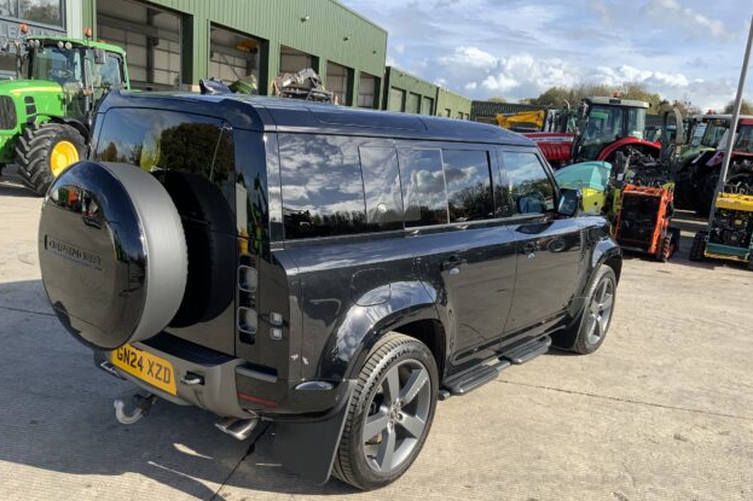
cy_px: 289
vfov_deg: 42.2
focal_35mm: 31
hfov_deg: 60.3
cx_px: 372
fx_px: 648
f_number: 1.8
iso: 16
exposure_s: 1/842
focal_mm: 3
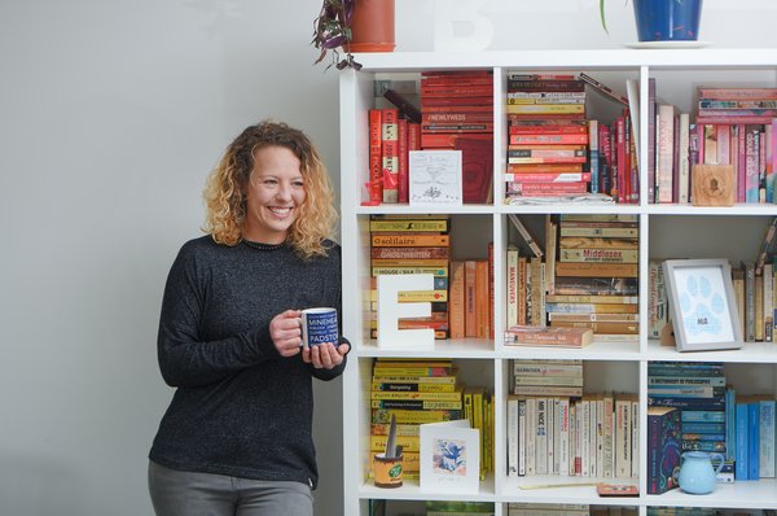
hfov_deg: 25.4
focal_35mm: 80
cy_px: 258
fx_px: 1724
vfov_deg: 17.0
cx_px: 388
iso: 320
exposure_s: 1/160
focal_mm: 80
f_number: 2.8
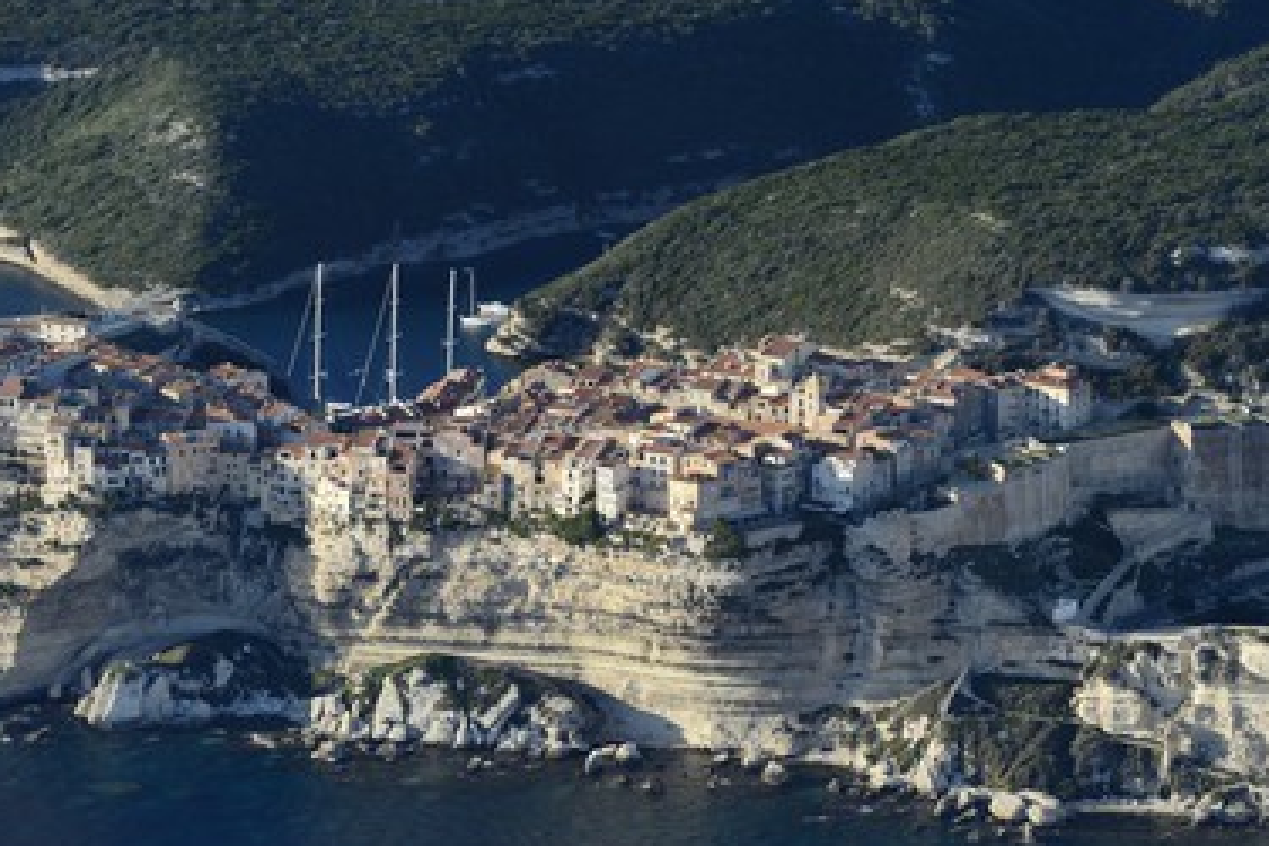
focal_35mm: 157
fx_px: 5534
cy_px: 443
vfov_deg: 8.7
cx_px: 690
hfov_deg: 13.1
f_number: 7.1
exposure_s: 1/1000
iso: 400
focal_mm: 140
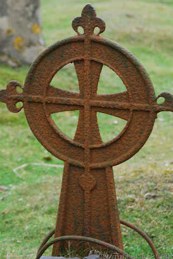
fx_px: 985
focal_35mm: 137
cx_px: 61
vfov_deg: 14.9
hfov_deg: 10.0
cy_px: 73
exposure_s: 1/100
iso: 100
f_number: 5
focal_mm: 62
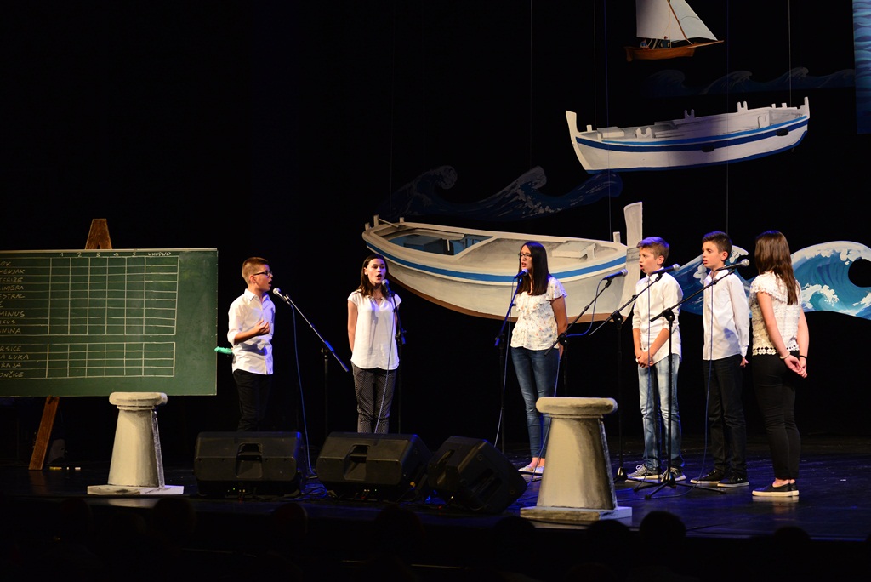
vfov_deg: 15.9
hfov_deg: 23.6
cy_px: 291
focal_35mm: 86
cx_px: 436
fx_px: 2082
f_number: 4
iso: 2000
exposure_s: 1/125
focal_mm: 86
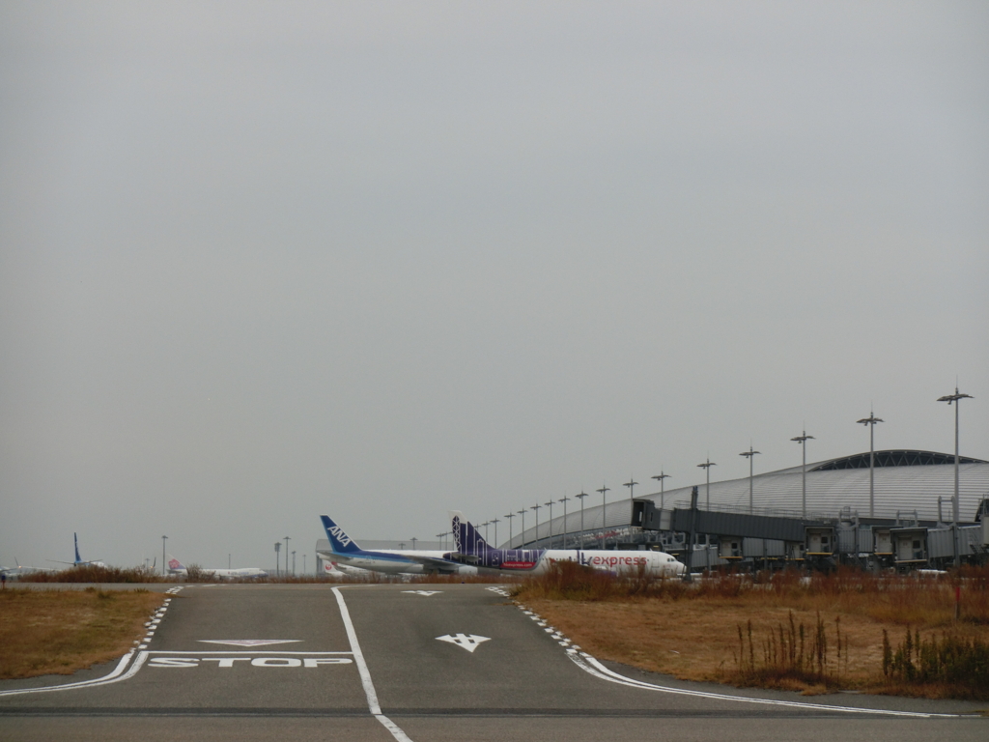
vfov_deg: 11.1
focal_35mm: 134
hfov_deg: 14.7
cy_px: 371
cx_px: 494
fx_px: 3828
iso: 80
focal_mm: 23.9
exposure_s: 1/200
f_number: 5.5
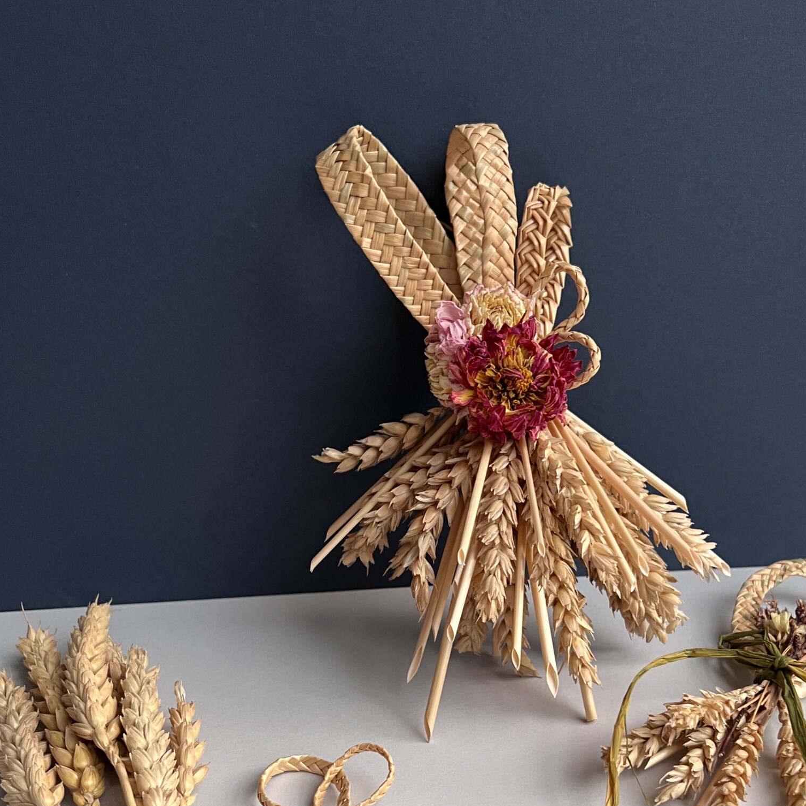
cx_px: 486
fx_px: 1027
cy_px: 591
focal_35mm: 39
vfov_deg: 41.7
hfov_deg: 42.6
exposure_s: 1/60
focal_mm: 5.7
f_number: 1.5
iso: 200
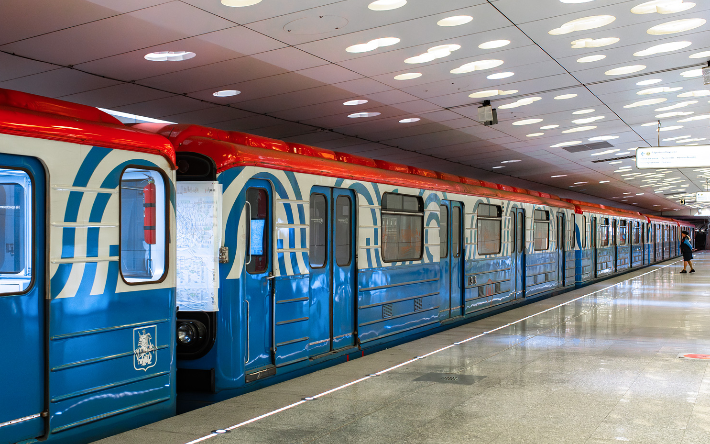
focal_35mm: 36
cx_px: 356
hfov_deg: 54.0
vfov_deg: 35.3
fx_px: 697
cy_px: 233
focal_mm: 35
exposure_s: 1/640
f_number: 4.5
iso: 6400
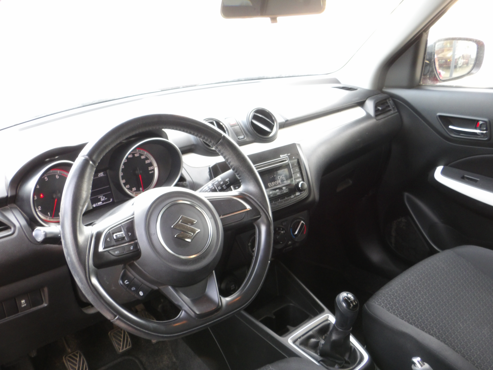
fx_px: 484
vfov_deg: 41.8
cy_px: 185
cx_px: 246
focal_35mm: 34
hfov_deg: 54.0
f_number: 4.5
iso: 200
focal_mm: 6.2
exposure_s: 1/17
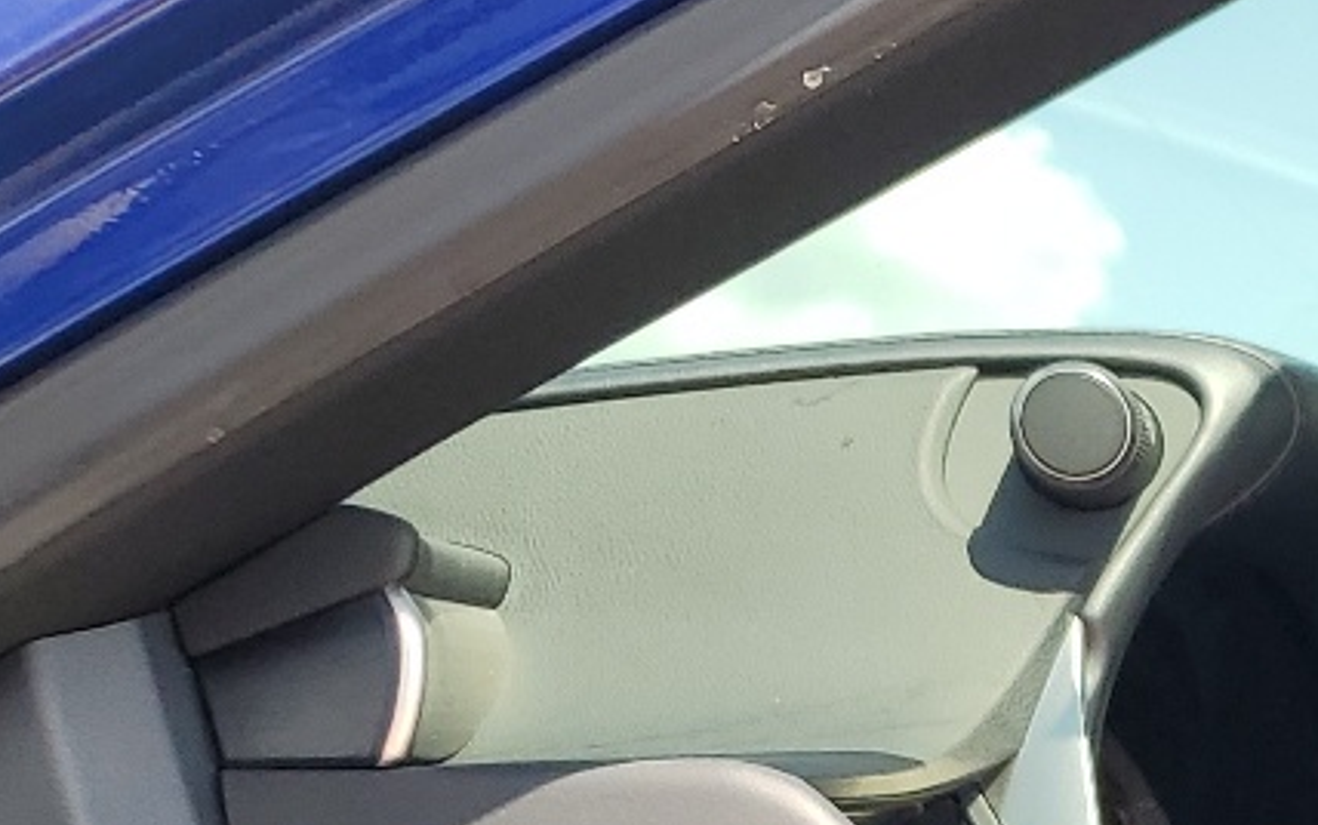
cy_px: 1487
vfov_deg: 11.8
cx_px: 2433
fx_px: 3702
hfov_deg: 16.6
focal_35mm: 103
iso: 50
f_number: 1.5
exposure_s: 1/556
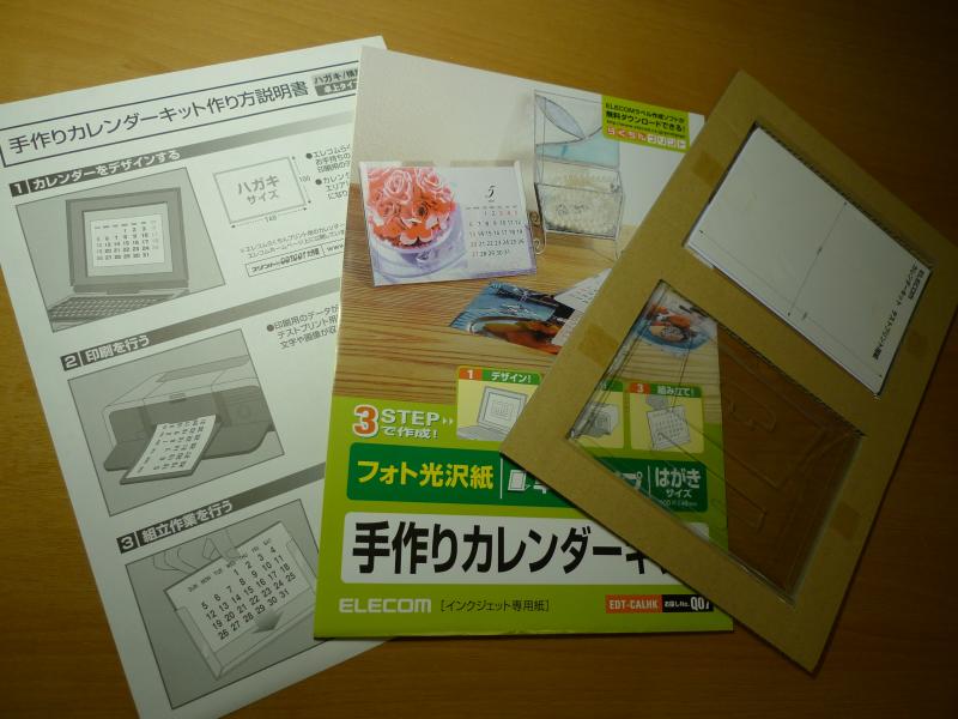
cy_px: 360
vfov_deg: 56.8
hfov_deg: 71.6
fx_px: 664
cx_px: 479
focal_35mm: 24
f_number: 2
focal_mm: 5.1
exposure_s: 1/50
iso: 80
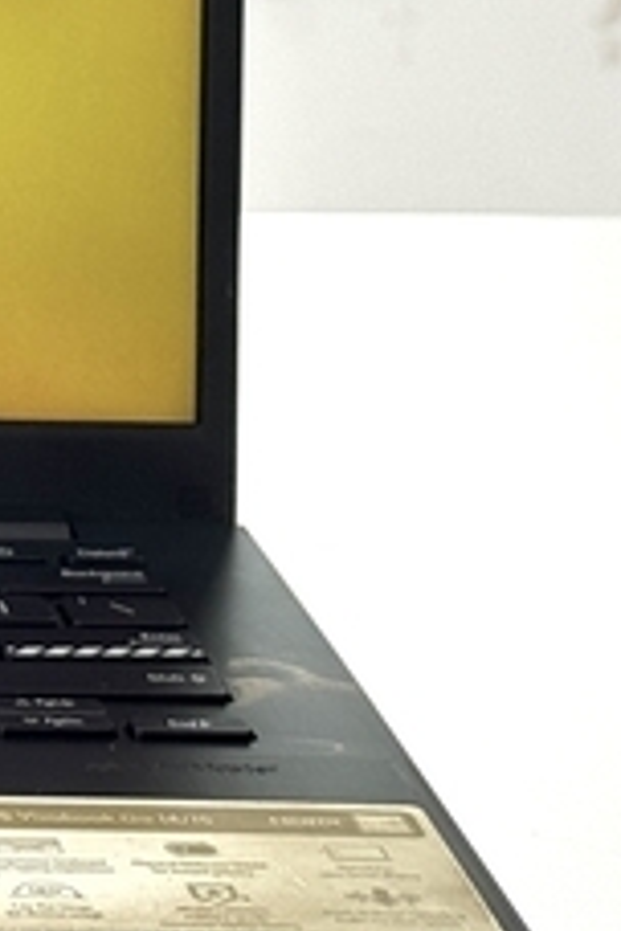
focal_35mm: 175
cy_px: 69
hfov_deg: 7.5
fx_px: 4528
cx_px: -686
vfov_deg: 11.7
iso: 64
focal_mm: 6.76
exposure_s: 1/125
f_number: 1.78
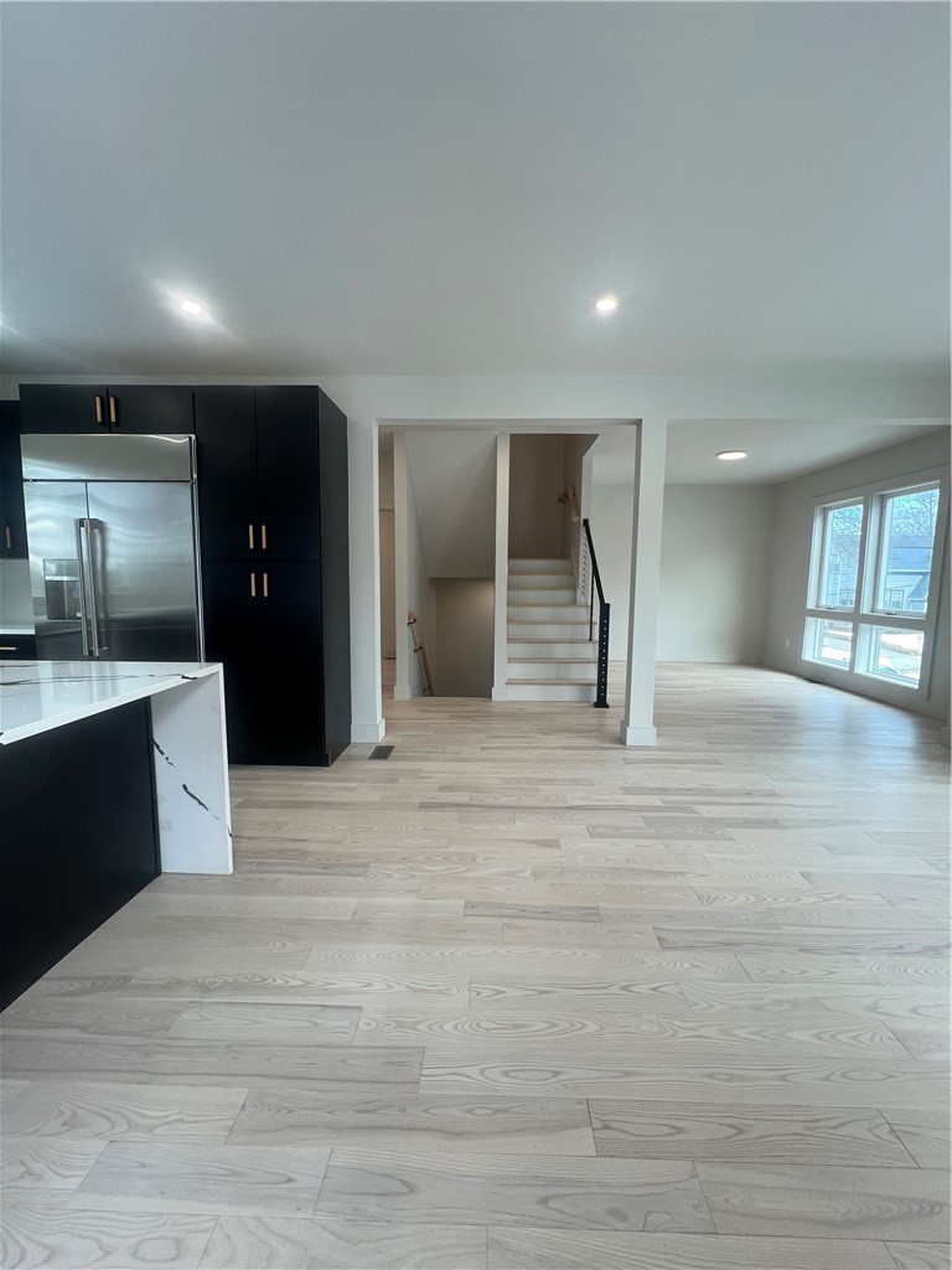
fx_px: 477
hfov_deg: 89.9
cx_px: 476
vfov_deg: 106.2
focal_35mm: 13
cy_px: 635
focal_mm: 1.57
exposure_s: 1/120
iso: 64
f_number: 1.8
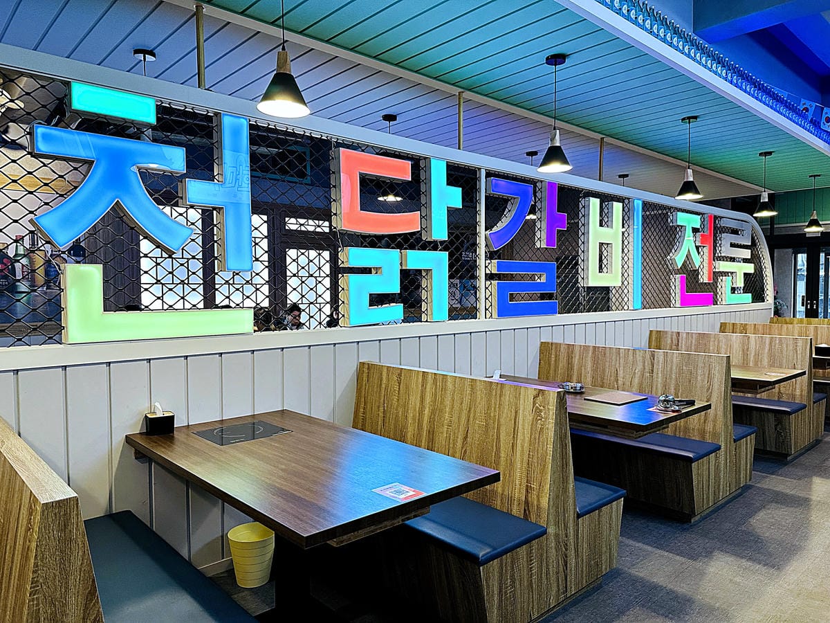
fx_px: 575
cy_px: 312
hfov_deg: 71.6
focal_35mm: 24
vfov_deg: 56.8
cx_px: 415
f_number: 1.78
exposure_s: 1/120
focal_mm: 6.86
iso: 160
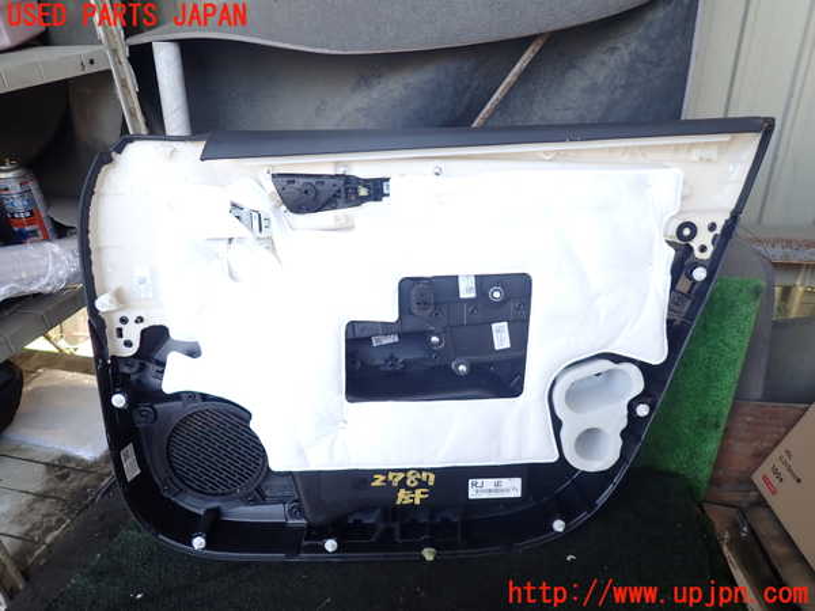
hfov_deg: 69.4
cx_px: 408
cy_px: 306
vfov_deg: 54.9
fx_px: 589
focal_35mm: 25
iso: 100
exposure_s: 1/80
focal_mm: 4.5
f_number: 2
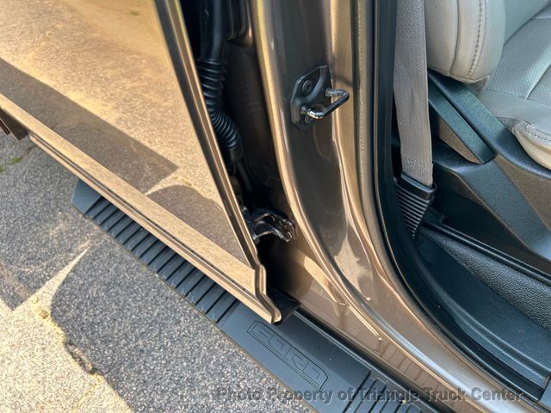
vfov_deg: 53.1
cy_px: 206
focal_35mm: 26
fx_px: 414
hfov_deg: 67.3
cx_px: 276
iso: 50
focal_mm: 5.7
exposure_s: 1/392
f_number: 1.5
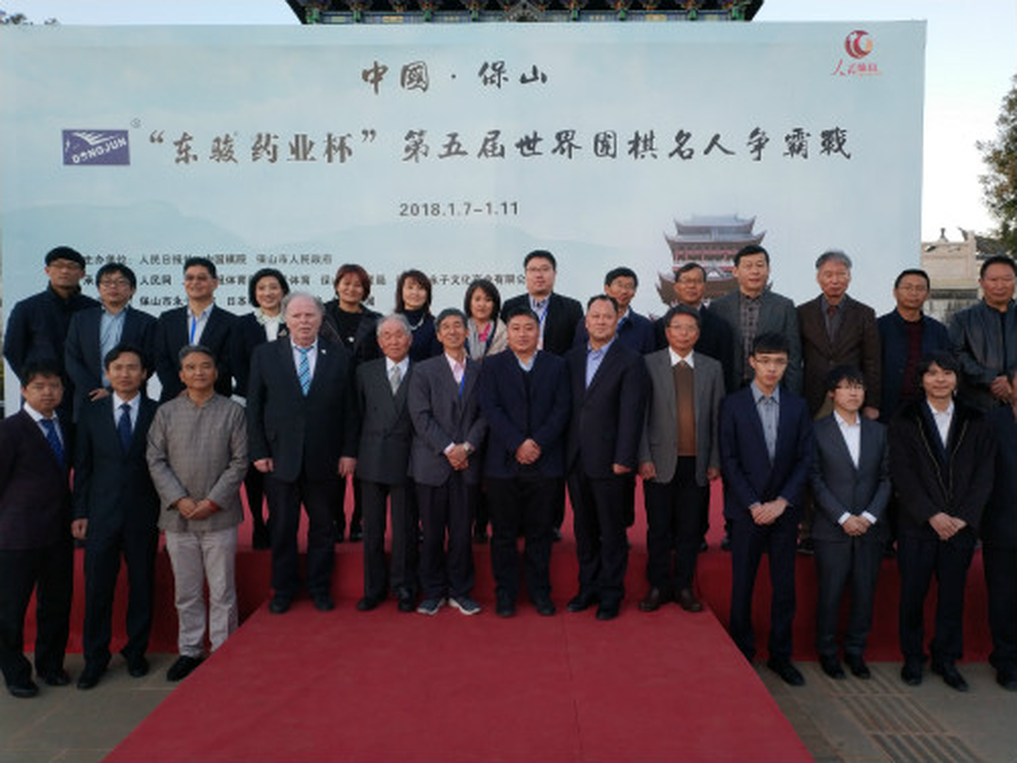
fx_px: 940
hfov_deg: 56.8
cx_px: 508
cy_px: 382
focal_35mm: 32
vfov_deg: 44.2
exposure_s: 1/100
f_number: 2
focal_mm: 4.5
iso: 183
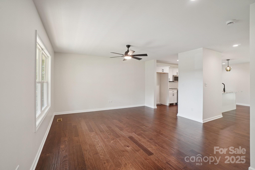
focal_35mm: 15
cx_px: 128
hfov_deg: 100.4
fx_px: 106
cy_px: 85
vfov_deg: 77.3
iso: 400
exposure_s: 1/25
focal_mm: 10
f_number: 8
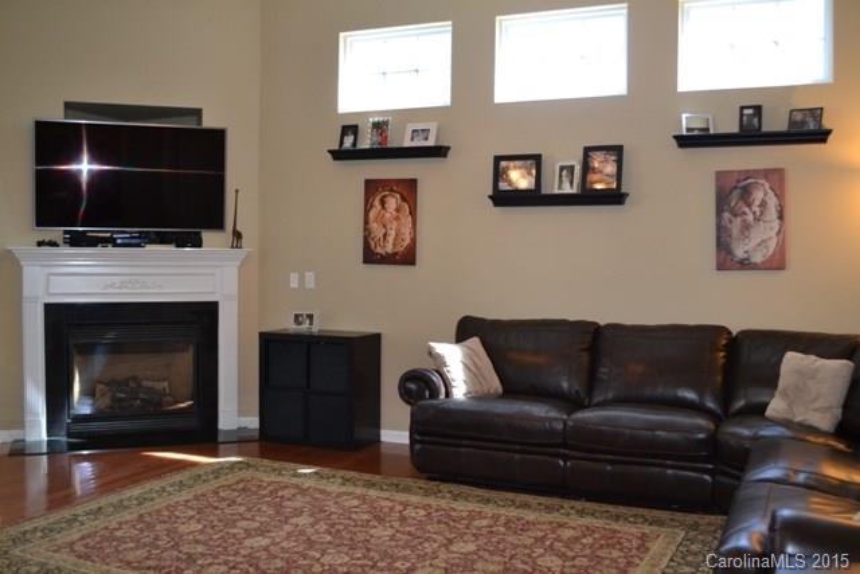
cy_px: 287
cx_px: 430
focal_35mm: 36
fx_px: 860
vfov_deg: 36.9
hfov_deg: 53.1
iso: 1400
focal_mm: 24
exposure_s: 1/60
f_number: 4
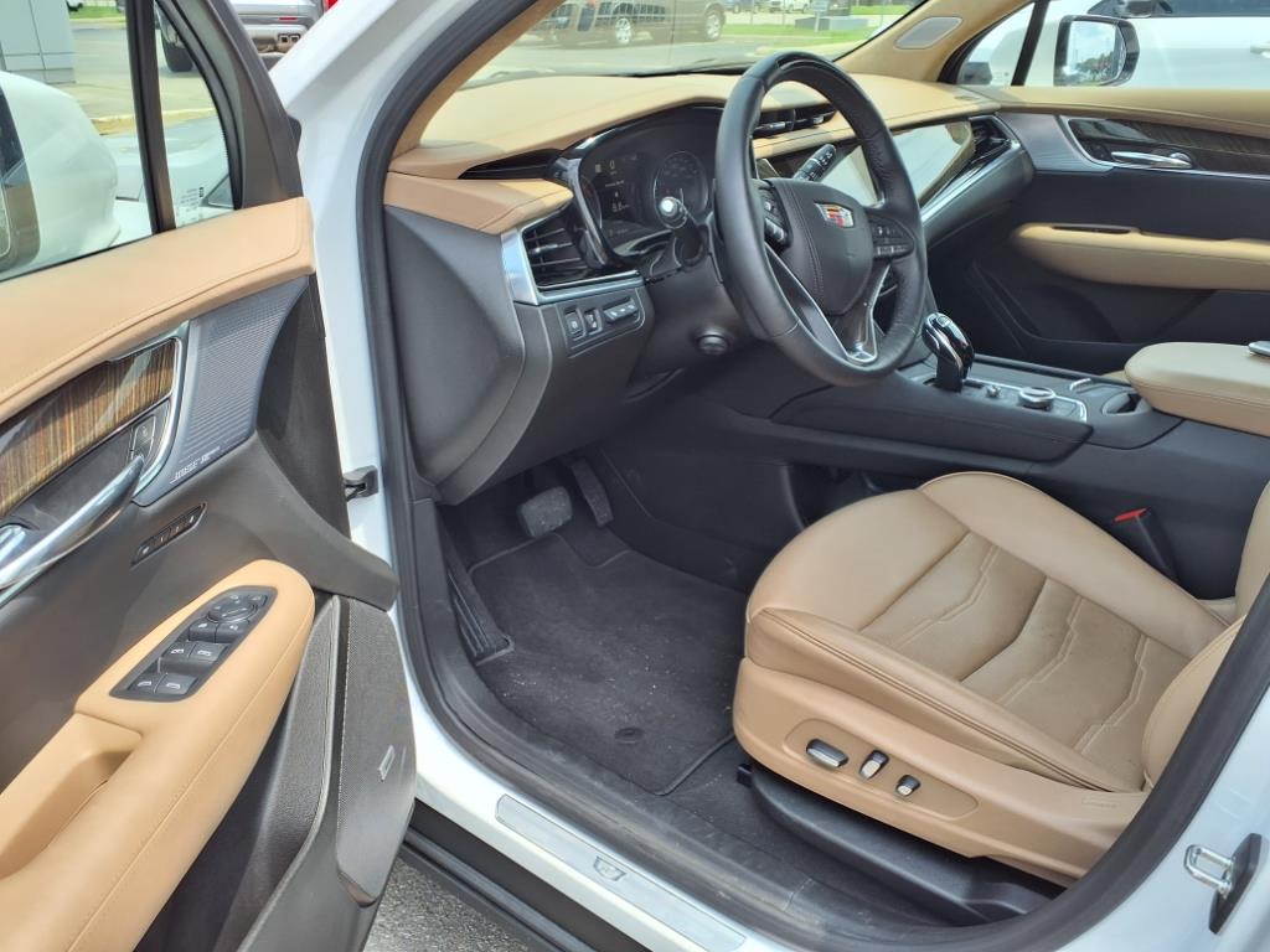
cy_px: 476
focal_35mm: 27
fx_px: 991
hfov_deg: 65.3
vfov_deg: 51.4
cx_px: 635
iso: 40
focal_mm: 3.58
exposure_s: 1/526
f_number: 1.9
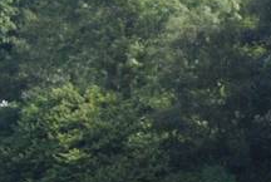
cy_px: 77
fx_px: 5861
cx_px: 902
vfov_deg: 1.8
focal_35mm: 777
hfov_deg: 2.6
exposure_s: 1/200
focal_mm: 70
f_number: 13
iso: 400
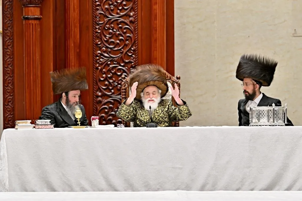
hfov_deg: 10.6
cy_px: 100
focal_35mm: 195
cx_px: 151
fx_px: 1635
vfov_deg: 7.0
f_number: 2.8
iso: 200
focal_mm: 130
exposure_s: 1/320
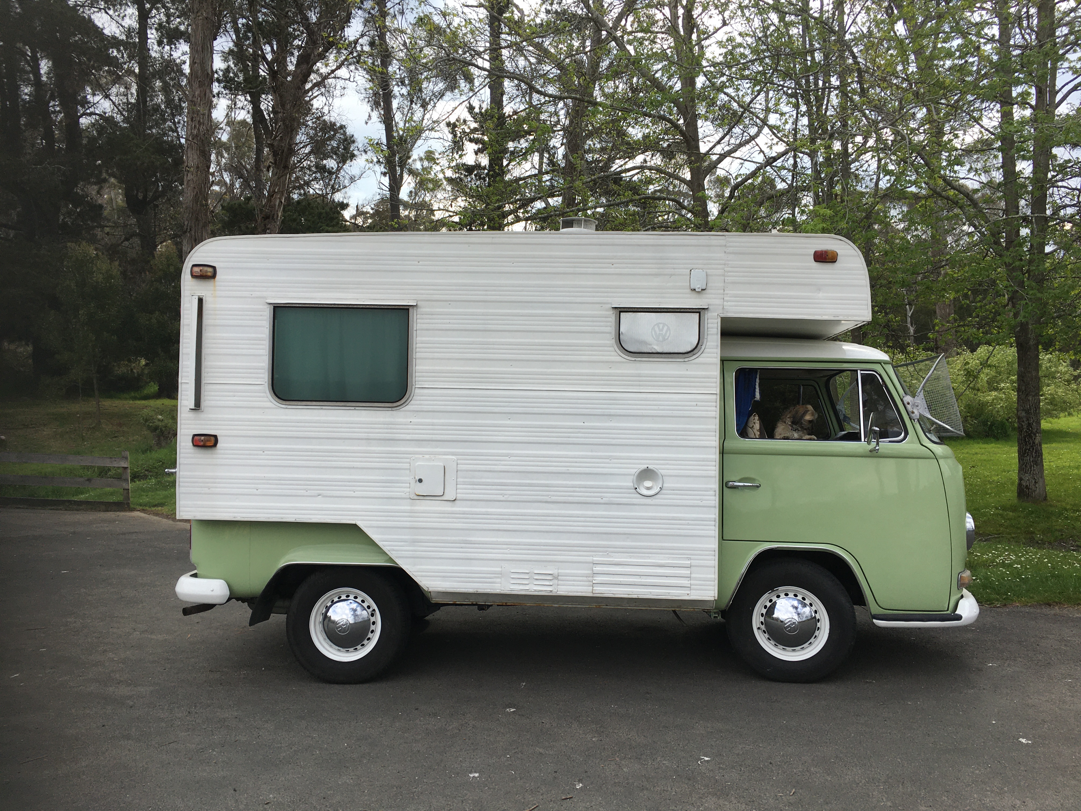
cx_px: 540
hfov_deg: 61.7
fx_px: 906
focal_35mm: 29
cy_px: 406
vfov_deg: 48.2
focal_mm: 4.15
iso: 25
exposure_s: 1/651
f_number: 2.2
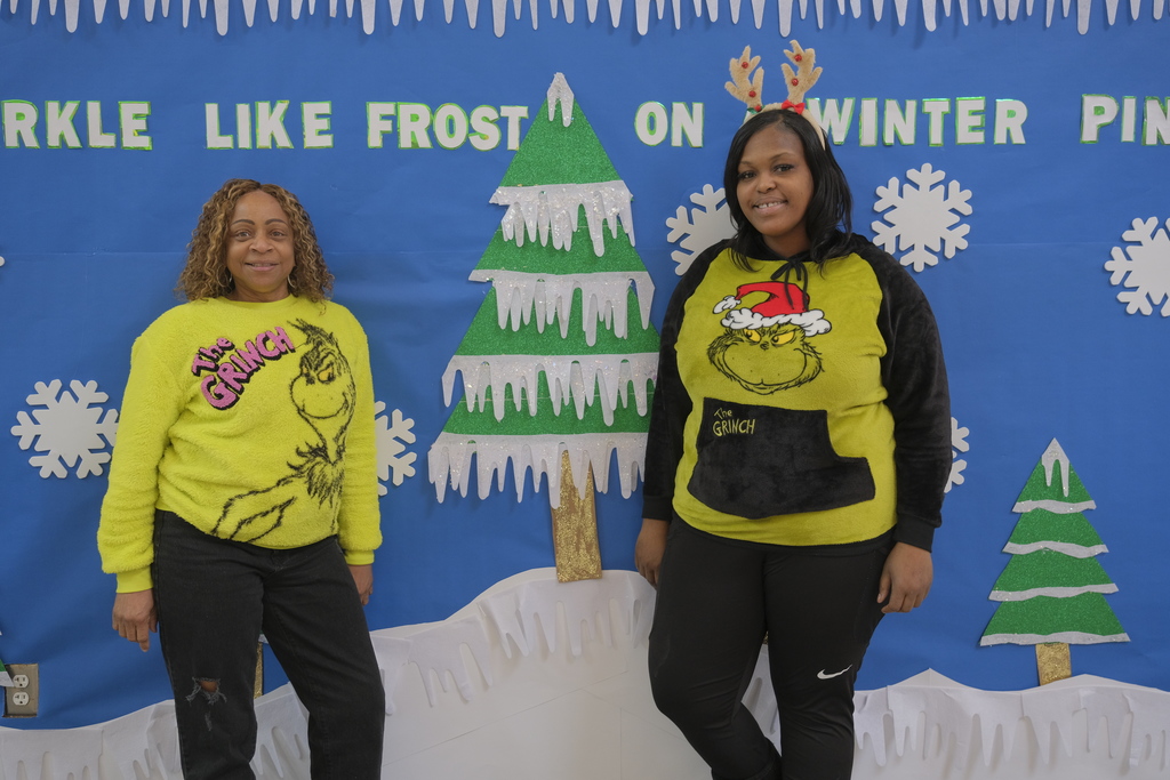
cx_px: 585
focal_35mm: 33
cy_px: 390
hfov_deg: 57.2
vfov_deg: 40.0
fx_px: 1073
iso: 800
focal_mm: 22.3
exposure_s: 1/30
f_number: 4
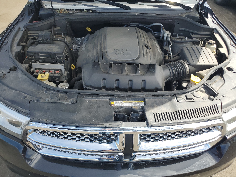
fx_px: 177
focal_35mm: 26
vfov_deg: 53.1
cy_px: 88
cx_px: 118
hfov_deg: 67.3
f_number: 1.5
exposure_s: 1/1000
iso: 50
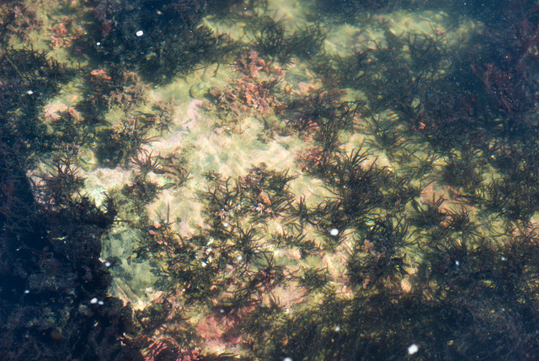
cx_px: 270
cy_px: 180
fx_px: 2023
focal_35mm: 135
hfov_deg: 15.2
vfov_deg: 10.2
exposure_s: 1/125
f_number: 5.6
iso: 100
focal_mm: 90
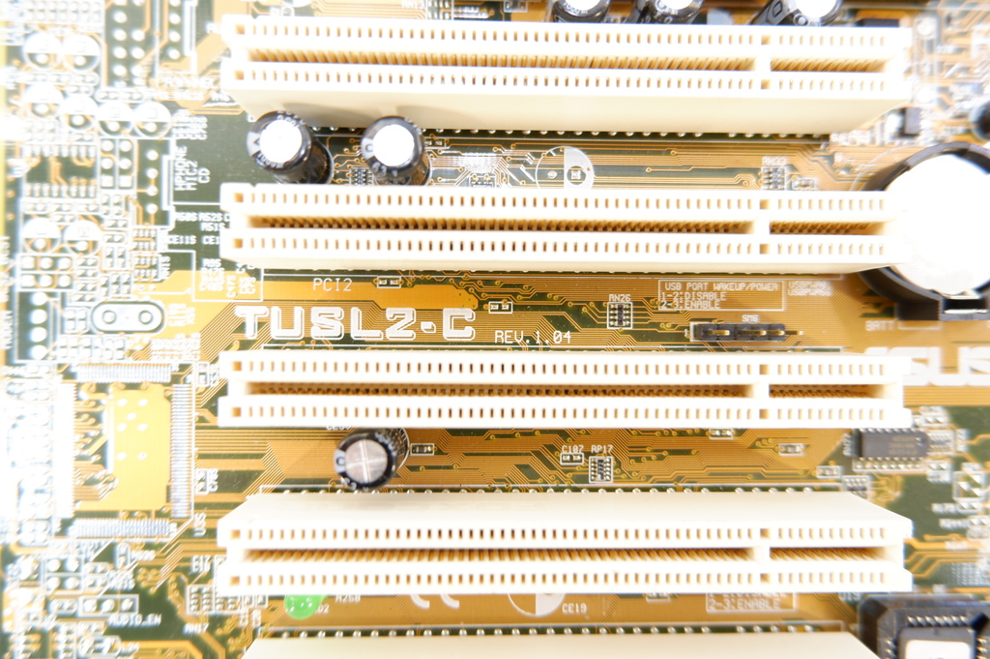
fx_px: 632
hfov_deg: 76.1
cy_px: 330
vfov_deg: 55.0
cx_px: 495
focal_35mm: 23
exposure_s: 1/25
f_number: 3.5
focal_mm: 15
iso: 250
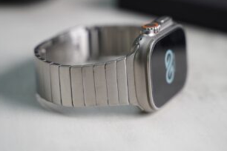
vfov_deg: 13.9
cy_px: 54
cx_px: 116
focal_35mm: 98
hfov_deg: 20.8
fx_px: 618
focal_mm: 75
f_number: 3.5
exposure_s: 1/80
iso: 800
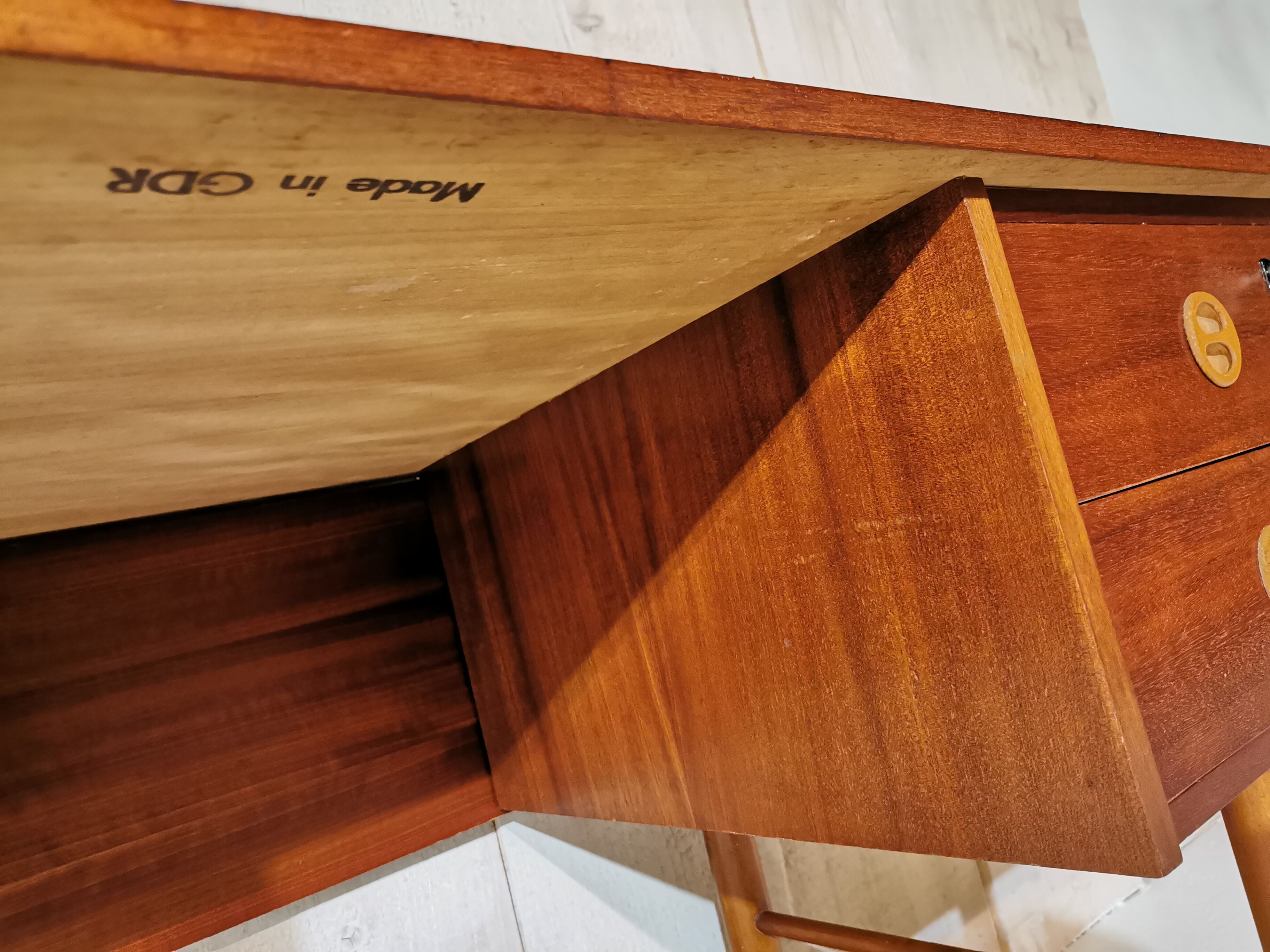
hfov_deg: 65.3
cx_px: 635
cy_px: 476
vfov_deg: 51.4
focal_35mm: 27
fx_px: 991
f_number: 1.8
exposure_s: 1/33.3
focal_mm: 5.58
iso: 500
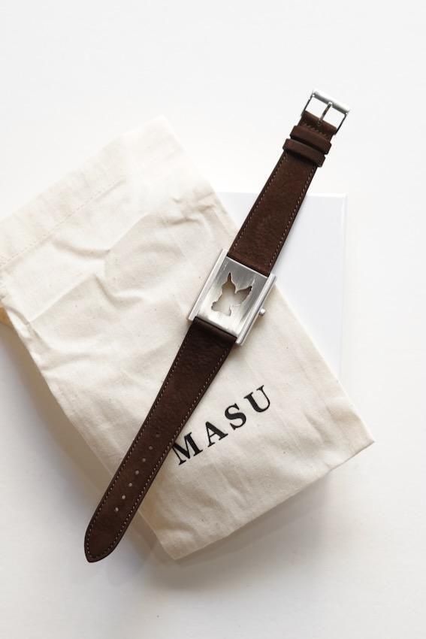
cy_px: 320
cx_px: 213
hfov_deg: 27.0
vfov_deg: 39.6
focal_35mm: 50
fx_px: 887
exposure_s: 1/125
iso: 1000
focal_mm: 50
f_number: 3.5
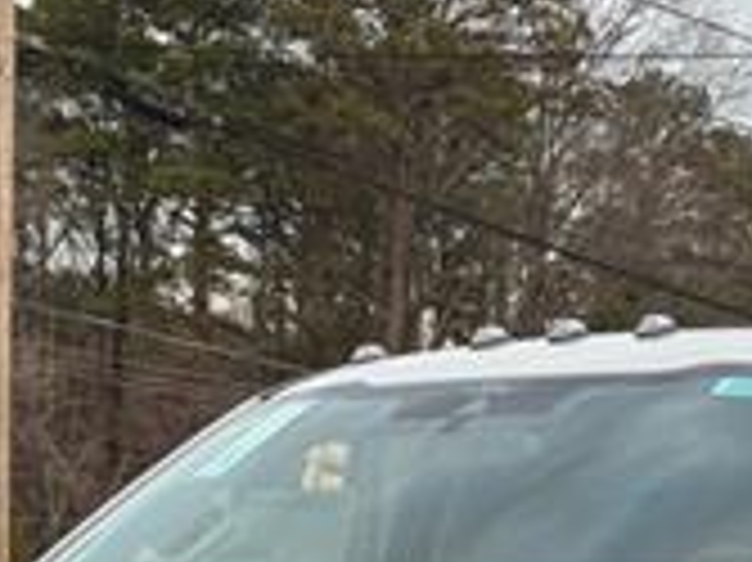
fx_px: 3994
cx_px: 554
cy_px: 980
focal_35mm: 184
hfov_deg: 10.7
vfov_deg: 7.8
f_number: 1.78
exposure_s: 1/343
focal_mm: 6.76
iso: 64
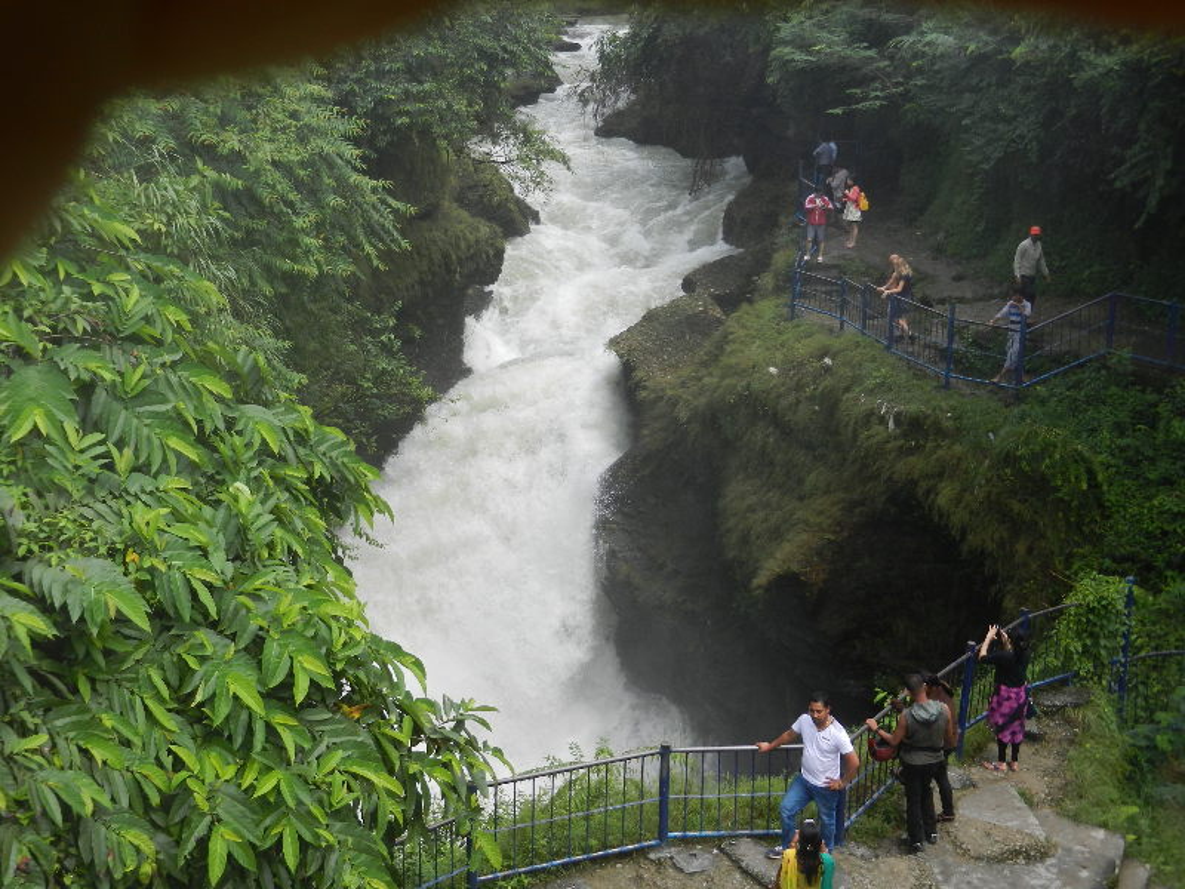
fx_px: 1540
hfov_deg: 42.1
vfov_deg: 32.2
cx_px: 592
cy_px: 444
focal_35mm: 45
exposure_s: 1/500
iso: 160
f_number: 4.2
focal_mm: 8.2
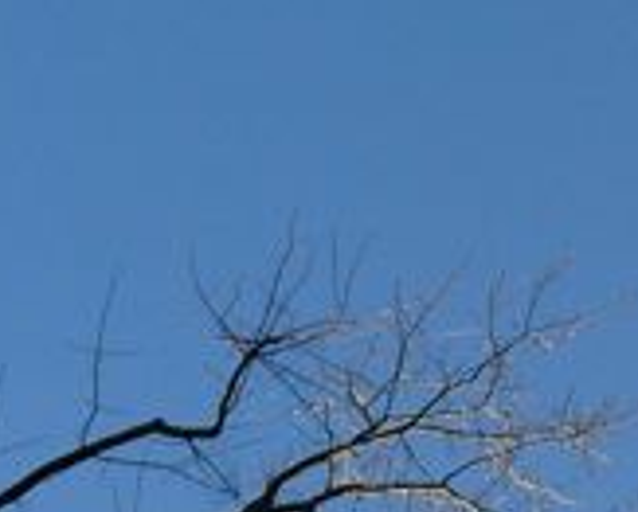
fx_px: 3254
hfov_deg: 11.0
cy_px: -184
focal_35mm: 172
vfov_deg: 8.9
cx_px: 701
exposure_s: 1/250
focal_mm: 6
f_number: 5
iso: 100
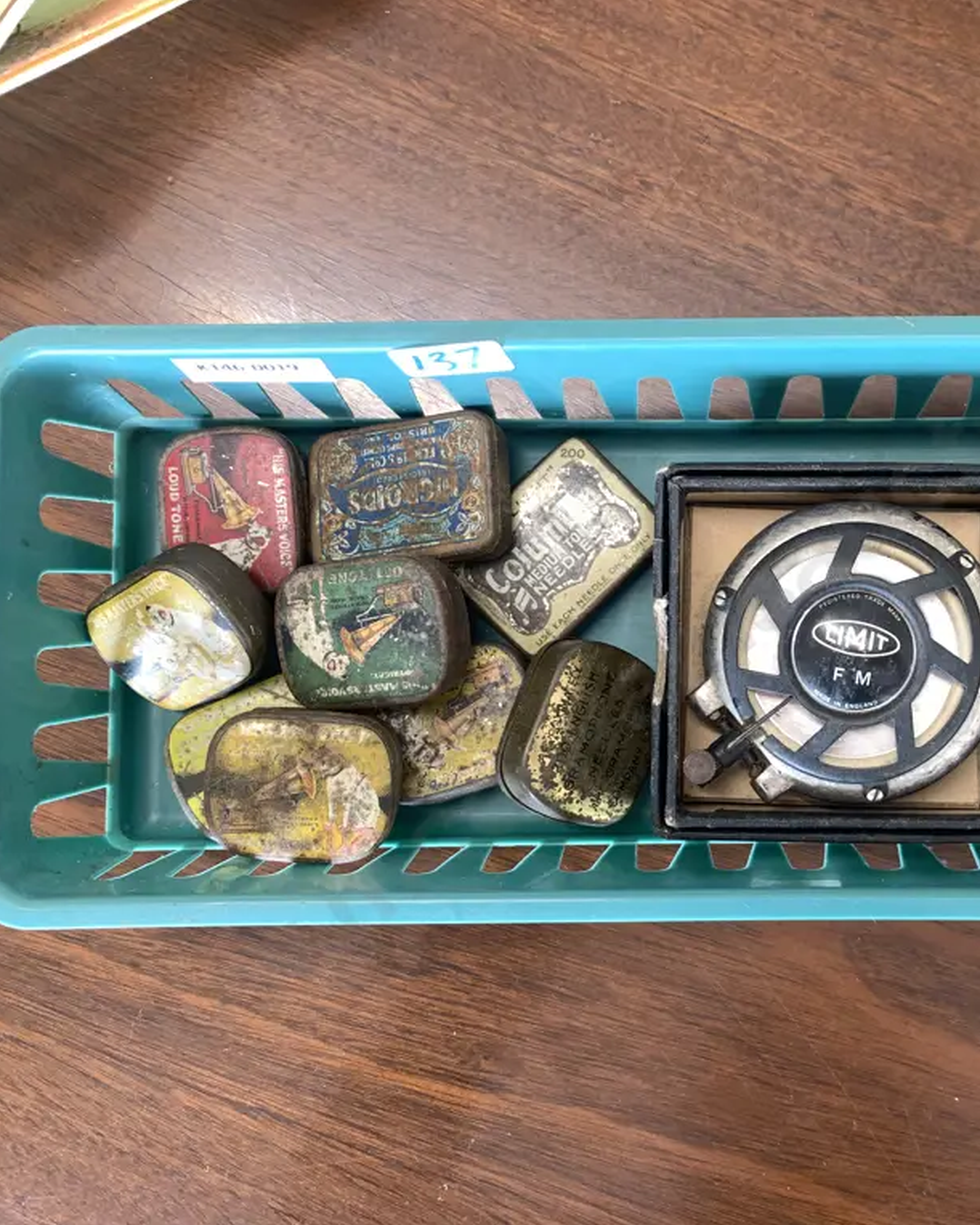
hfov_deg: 41.9
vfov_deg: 52.9
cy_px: 612
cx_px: 749
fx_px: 1233
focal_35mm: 34
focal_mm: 4.25
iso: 64
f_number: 1.8
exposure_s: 1/50
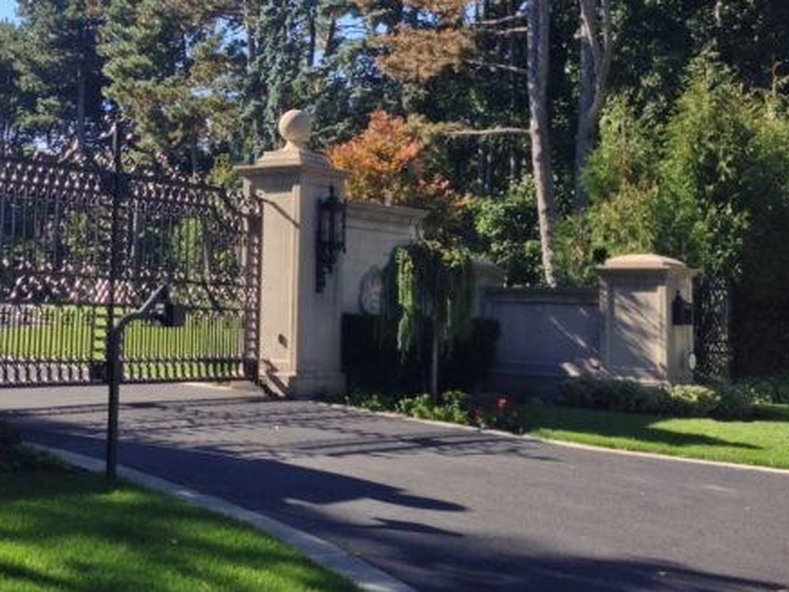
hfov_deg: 33.1
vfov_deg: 25.0
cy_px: 175
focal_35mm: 58
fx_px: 1322
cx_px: 294
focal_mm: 4.12
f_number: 2.4
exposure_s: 1/511
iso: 50
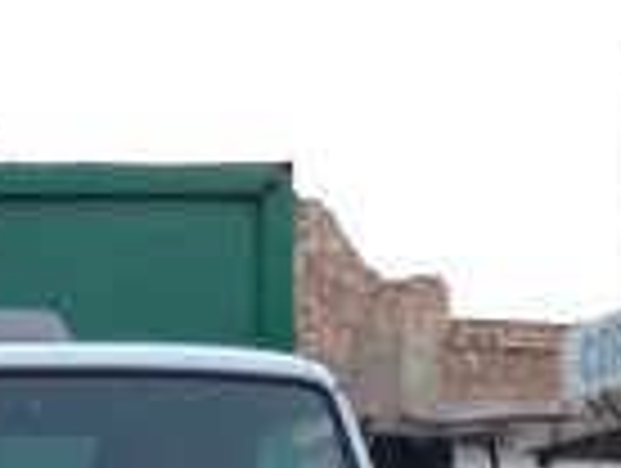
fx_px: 2570
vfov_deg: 9.9
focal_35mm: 143
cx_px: -158
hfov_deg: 13.3
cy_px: 837
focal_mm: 4.12
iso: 64
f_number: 2.4
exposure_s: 1/20
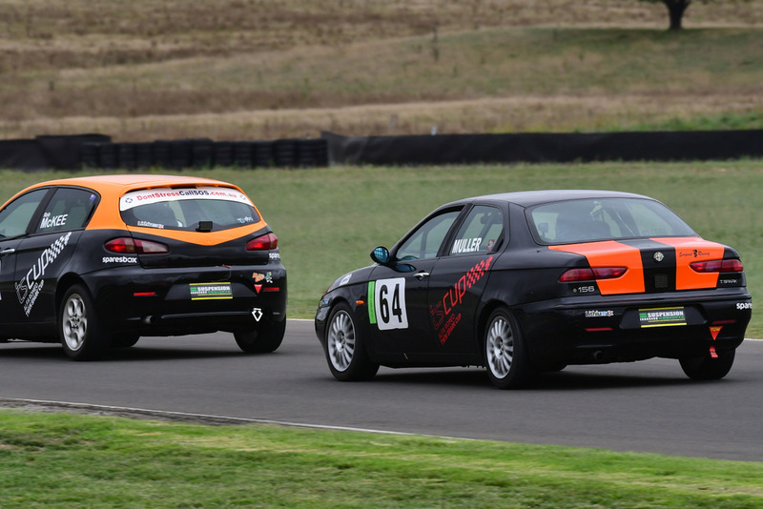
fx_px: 10812
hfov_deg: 4.0
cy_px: 254
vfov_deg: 2.7
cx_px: 382
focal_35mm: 510
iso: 640
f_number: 10
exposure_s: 1/640
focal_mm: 340
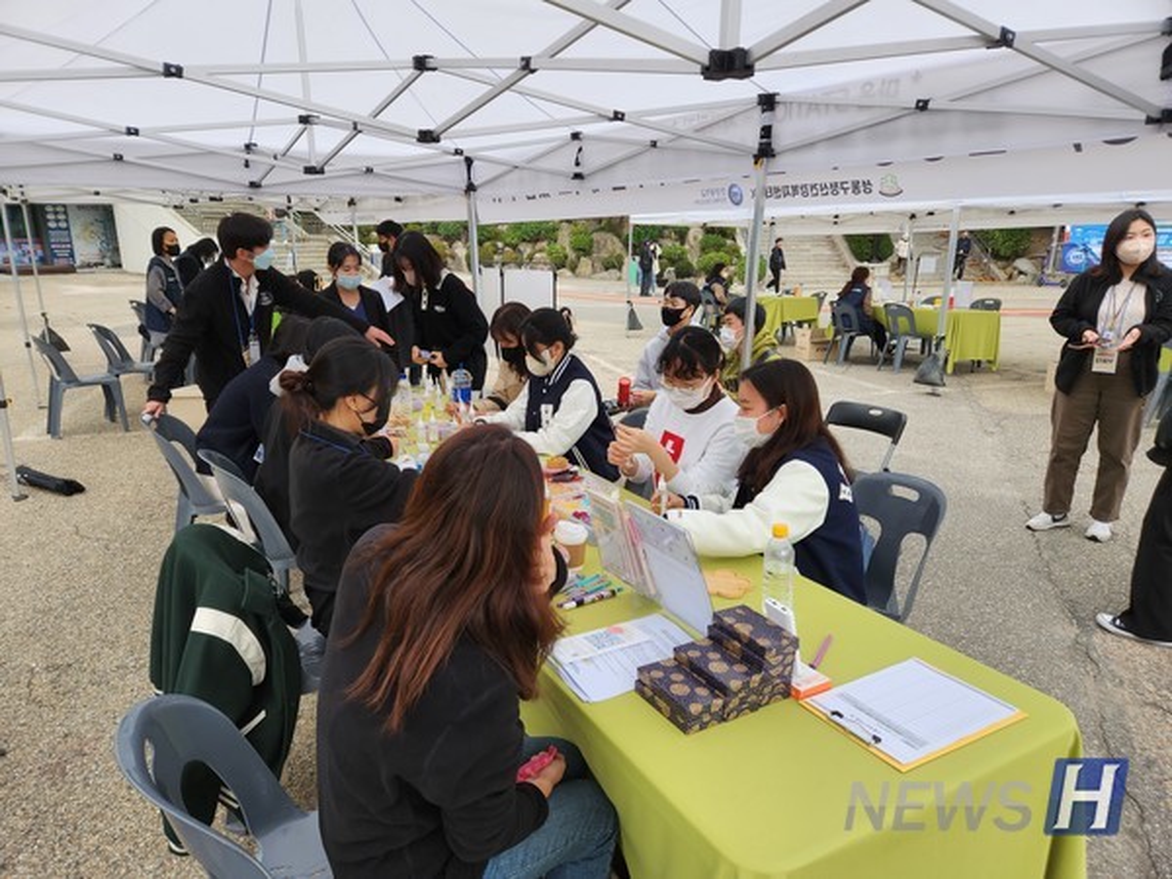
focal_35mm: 23
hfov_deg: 73.9
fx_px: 779
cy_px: 440
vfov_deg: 58.9
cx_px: 586
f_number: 1.8
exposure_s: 1/180
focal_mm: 5.4
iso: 40
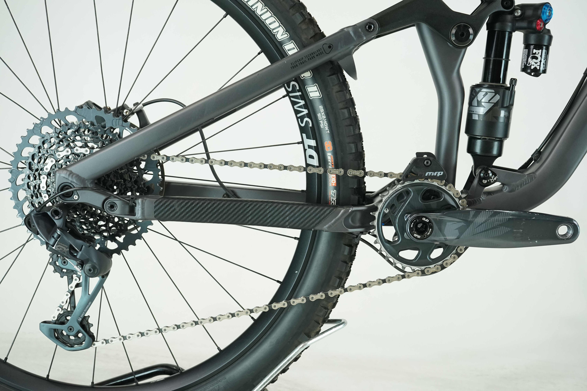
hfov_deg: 44.5
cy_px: 196
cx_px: 294
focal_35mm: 44
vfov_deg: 30.5
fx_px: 717
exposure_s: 1/200
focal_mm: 44
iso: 1600
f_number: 5.6
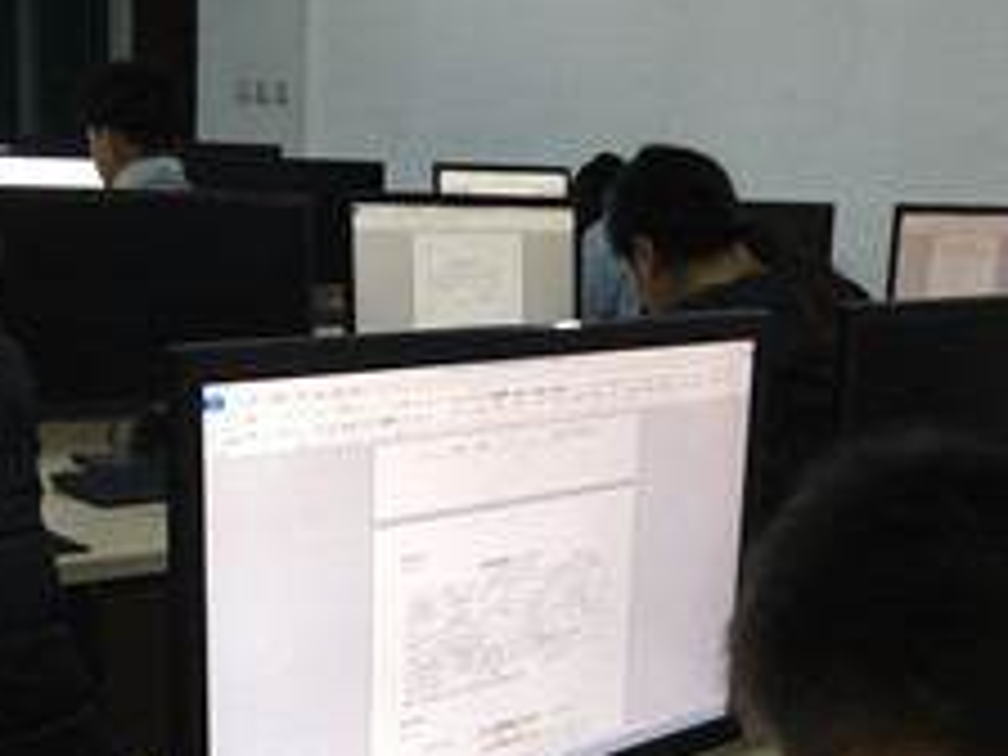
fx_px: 1951
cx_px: 446
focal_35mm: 67
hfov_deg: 28.9
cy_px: 691
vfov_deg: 21.4
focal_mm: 3.95
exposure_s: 1/50
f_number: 1.8
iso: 164
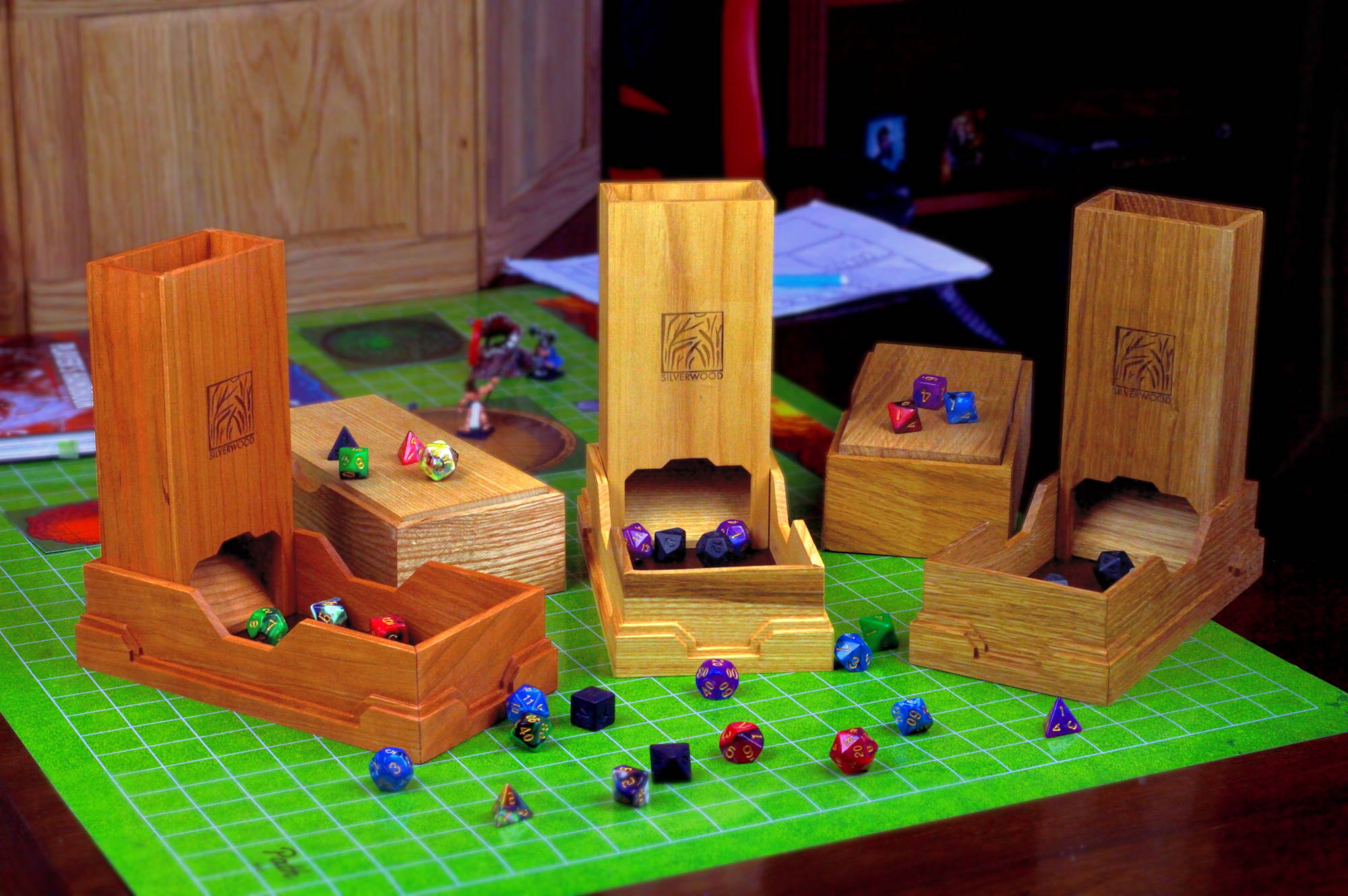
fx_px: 2806
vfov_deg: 18.2
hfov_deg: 27.0
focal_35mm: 75
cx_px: 674
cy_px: 448
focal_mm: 50
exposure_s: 1/30
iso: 200
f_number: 18
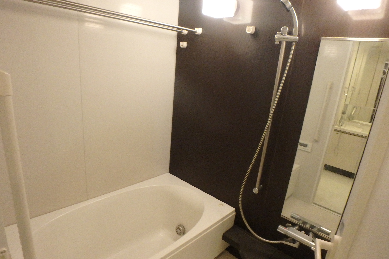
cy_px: 146
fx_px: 238
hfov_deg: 78.6
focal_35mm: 22
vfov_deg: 57.0
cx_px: 194
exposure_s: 1/30
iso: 800
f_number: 3.5
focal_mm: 3.7
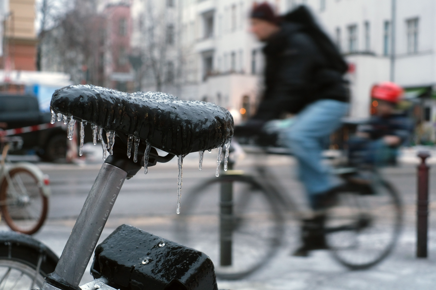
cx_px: 218
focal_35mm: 53
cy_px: 145
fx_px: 642
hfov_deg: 37.5
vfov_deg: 25.5
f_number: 5
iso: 1000
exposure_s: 1/12
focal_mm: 35
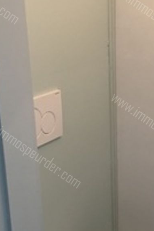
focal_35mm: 54
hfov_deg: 23.7
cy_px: 132
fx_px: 347
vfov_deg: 36.8
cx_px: 164
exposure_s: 1/33
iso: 80
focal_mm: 4.15
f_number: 2.2
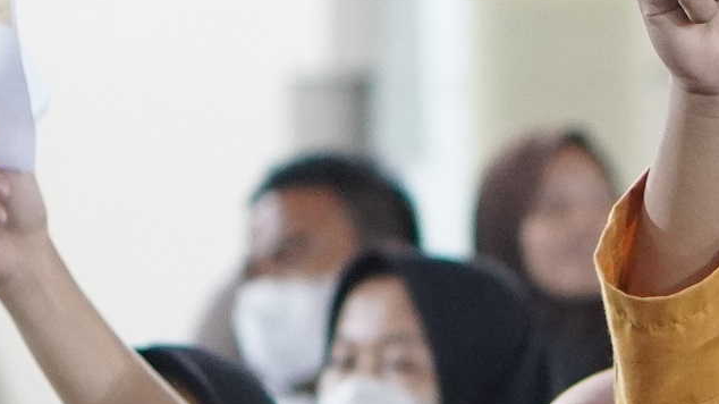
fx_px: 7089
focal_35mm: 372
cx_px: 927
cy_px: 292
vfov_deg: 3.3
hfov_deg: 5.8
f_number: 1.8
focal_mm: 50
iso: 2500
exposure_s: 1/125
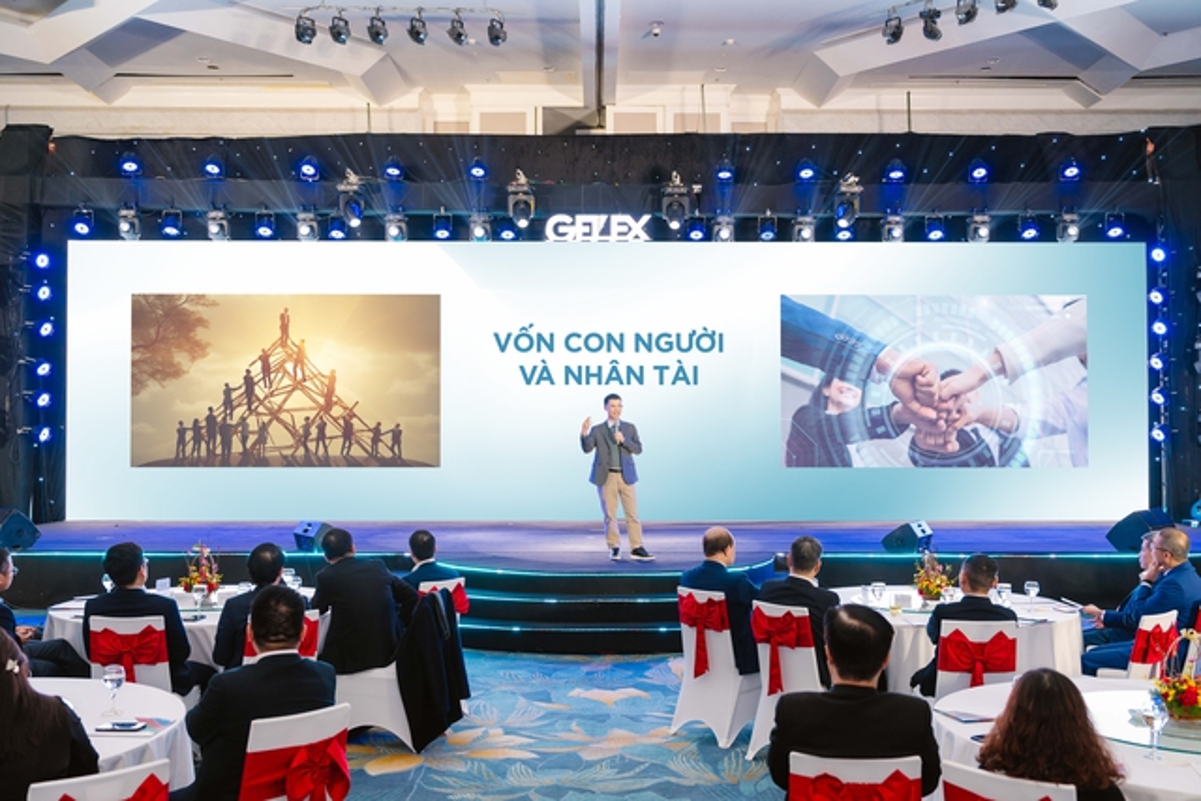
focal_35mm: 34
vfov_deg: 38.9
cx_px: 600
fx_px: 1134
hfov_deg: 55.8
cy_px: 400
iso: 800
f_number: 3.5
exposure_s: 1/60
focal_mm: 34
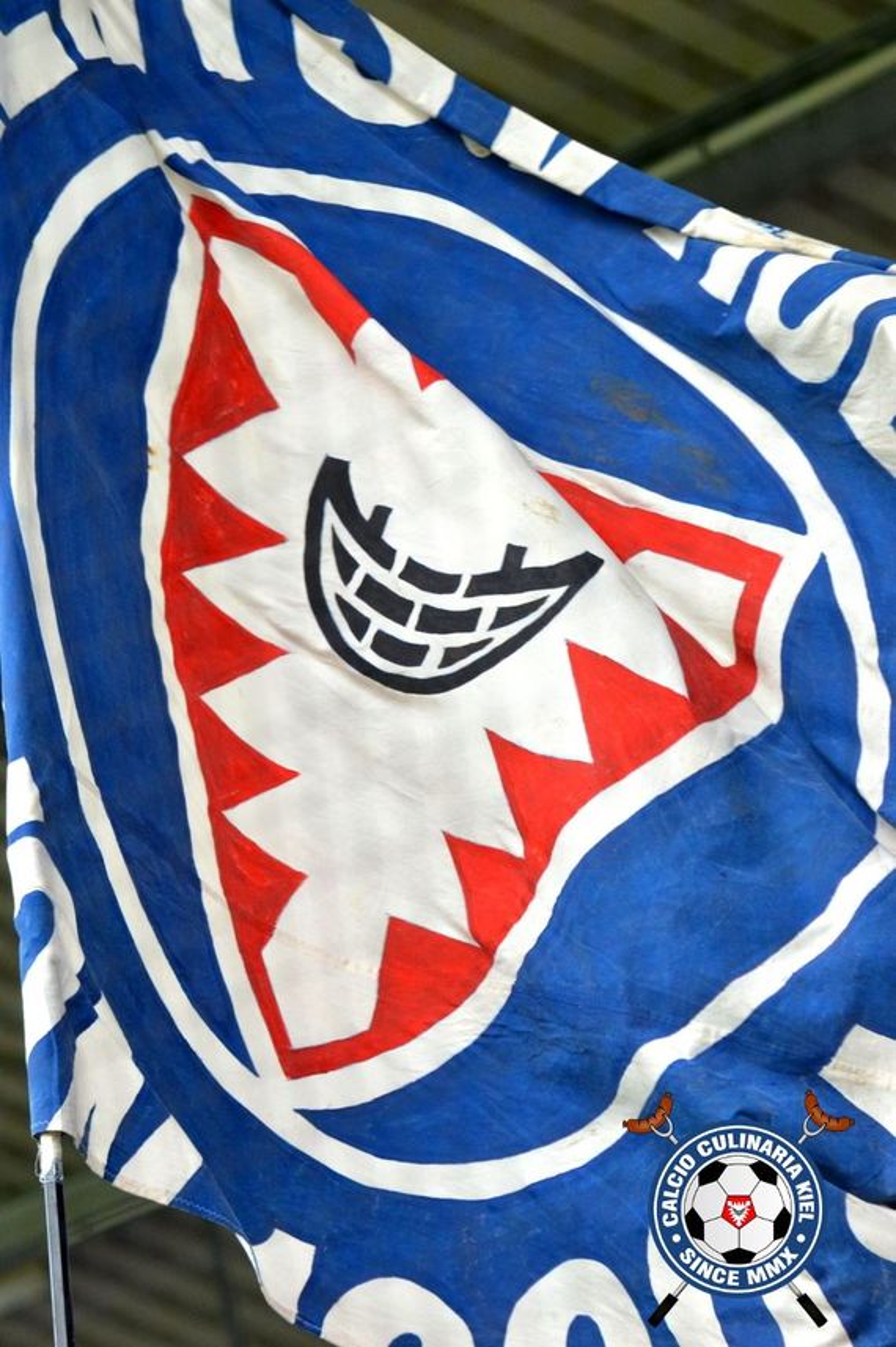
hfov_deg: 7.6
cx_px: 448
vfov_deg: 11.4
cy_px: 674
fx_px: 6730
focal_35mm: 180
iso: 640
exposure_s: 1/800
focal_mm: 120
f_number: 3.2
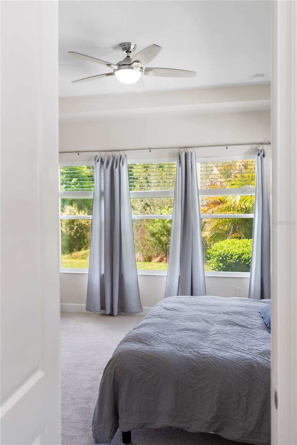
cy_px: 222
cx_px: 148
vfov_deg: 58.7
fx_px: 396
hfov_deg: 41.1
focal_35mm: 32
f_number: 2.8
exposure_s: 1/125
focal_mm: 32
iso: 320
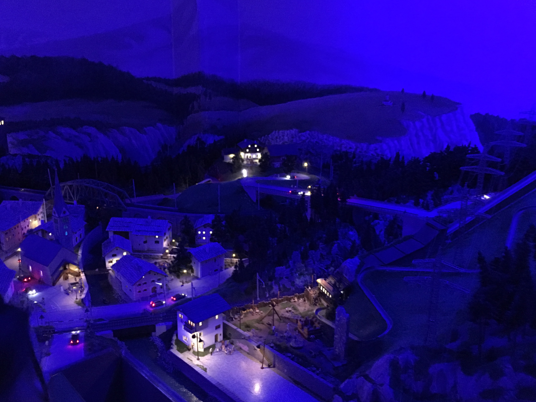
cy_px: 203
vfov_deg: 44.2
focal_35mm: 32
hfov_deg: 56.8
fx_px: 496
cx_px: 251
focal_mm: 4.15
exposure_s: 1/4
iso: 320
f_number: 2.2
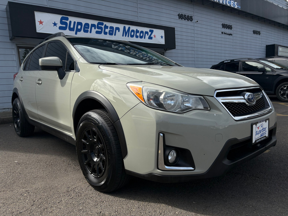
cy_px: 108
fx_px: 216
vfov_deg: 53.1
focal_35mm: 26
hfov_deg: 67.3
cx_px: 144
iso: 50
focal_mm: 5.96
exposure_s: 1/4608
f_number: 1.6
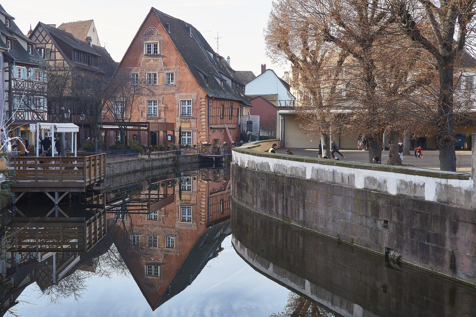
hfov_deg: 41.1
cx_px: 238
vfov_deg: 28.0
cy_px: 158
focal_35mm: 48
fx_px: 634
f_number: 8
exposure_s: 1/30
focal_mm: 32
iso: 100
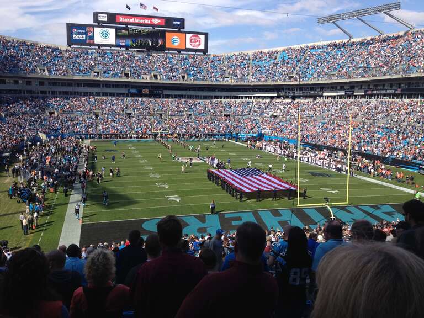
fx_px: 429
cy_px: 159
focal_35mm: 35
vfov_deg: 40.7
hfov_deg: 52.6
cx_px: 212
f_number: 2.4
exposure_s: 1/1200
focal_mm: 4.28
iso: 50
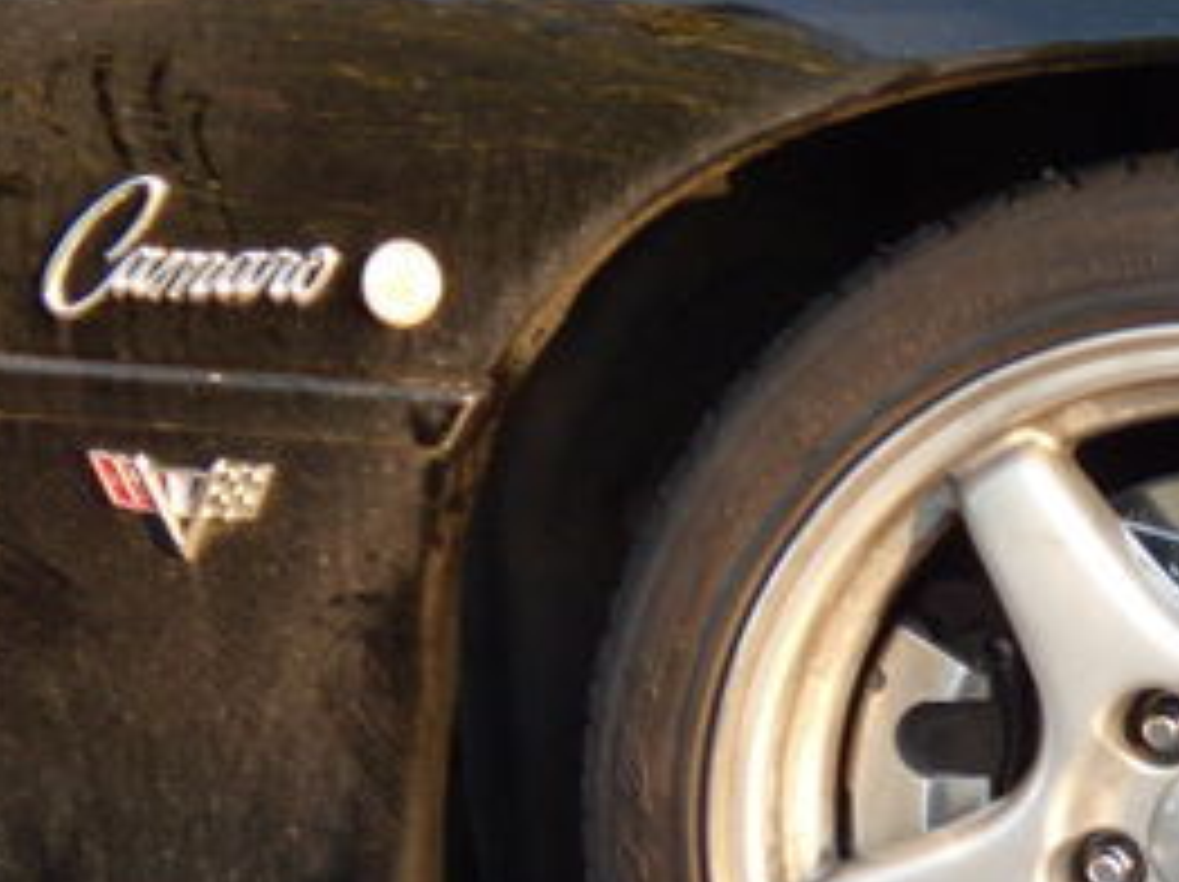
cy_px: 688
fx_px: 2994
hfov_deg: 21.3
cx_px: 1264
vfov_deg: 16.6
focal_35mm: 88
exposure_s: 1/60
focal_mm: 6.4
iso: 160
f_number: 3.6
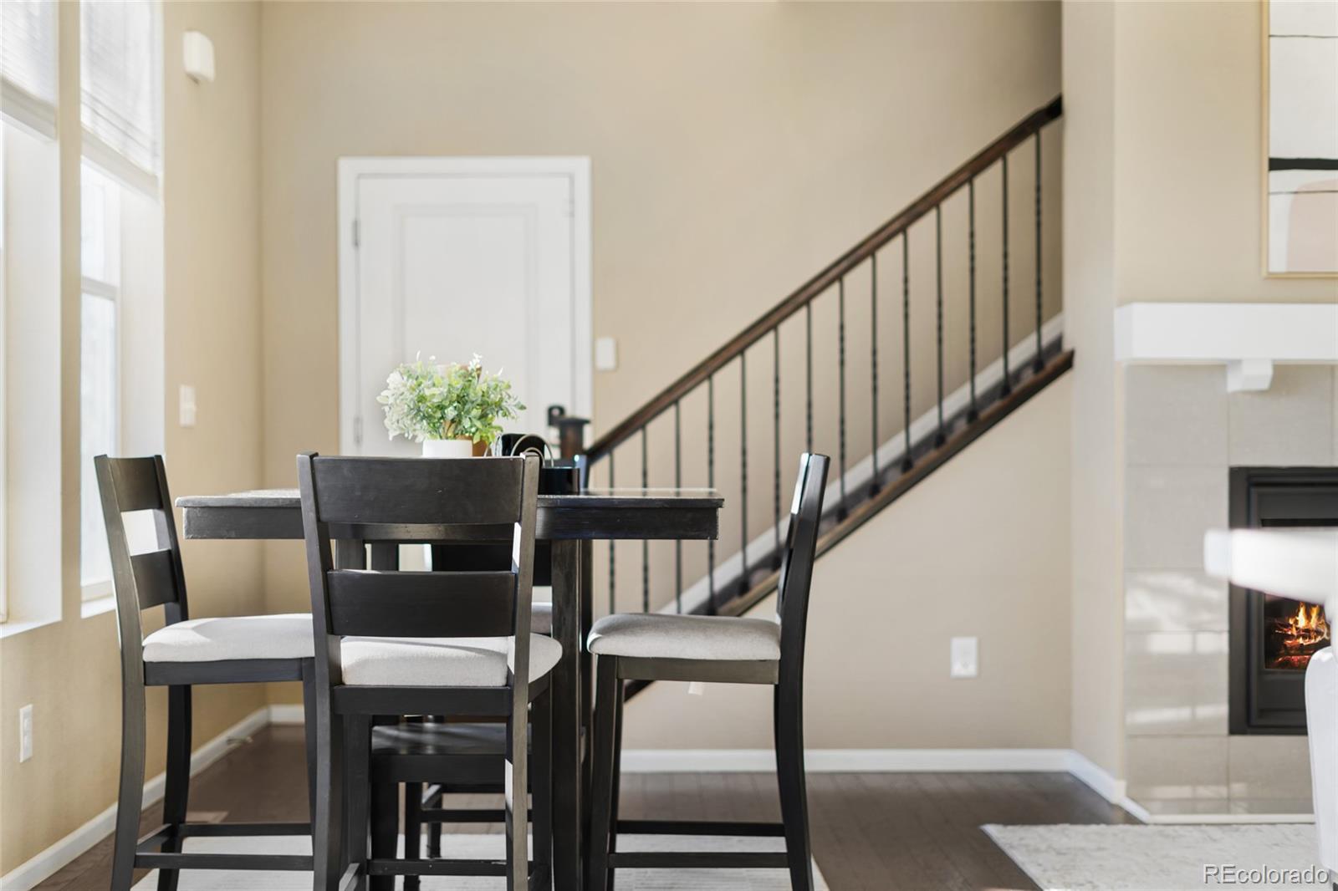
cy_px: 446
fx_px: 1858
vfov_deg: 27.0
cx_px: 669
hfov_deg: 39.6
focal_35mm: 50
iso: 125
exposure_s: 1/60
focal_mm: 50
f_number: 1.8
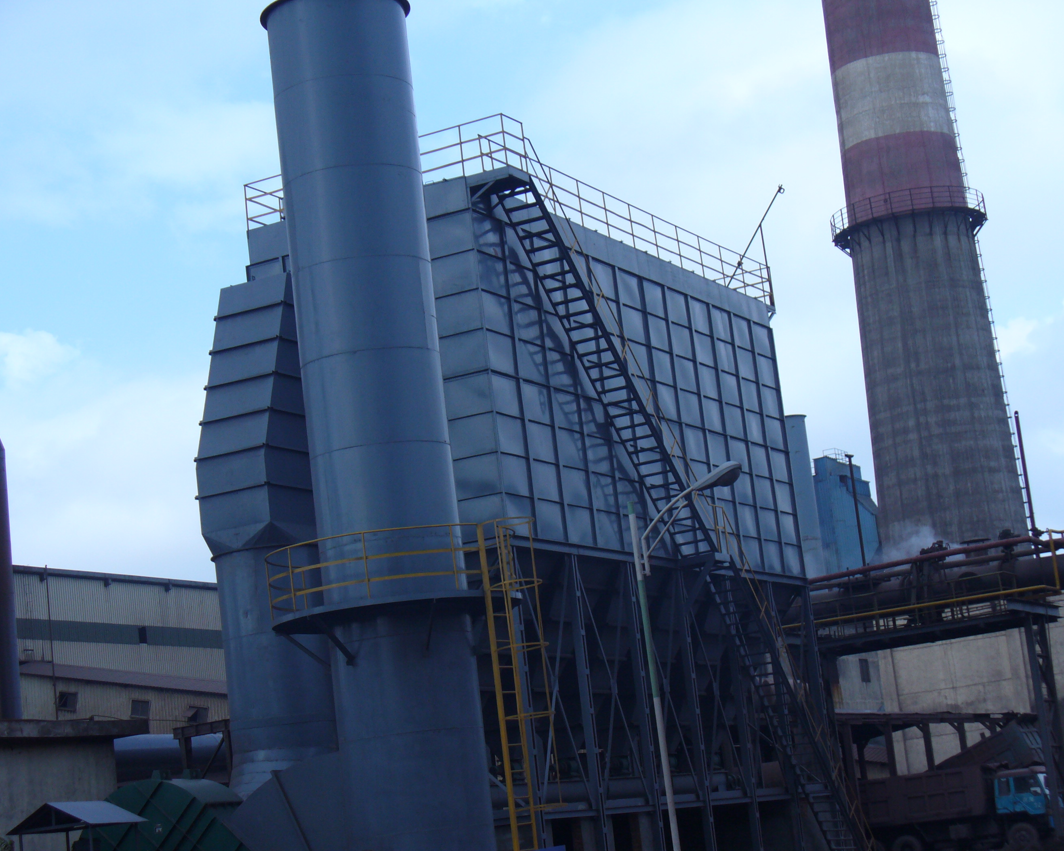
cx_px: 563
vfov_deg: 21.3
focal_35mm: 72
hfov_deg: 26.4
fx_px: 2267
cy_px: 425
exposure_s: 1/640
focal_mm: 11.4
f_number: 3.2
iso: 80
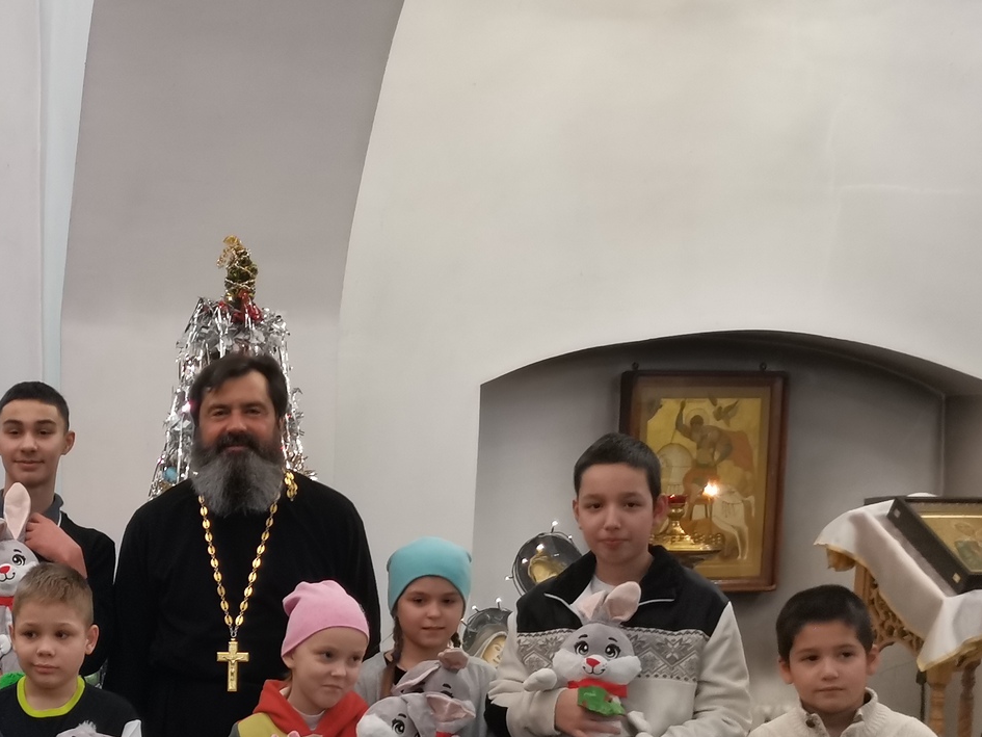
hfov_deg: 31.9
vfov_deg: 25.2
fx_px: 1560
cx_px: -27
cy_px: 755
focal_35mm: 55
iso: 320
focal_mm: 4.66
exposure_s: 1/60
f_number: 1.4
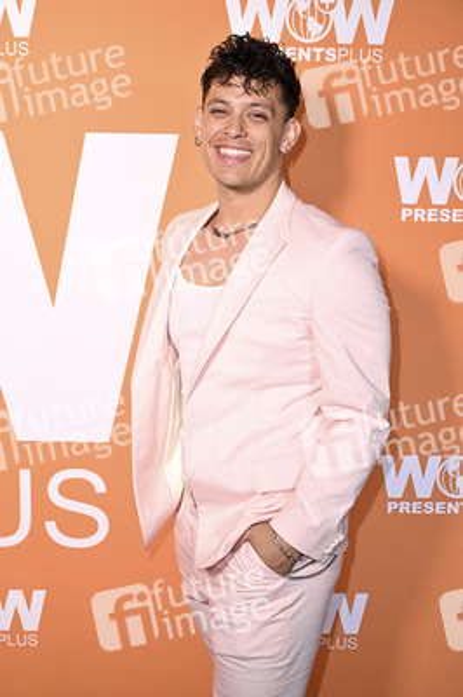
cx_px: 232
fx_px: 1101
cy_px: 348
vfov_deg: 35.1
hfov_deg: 23.7
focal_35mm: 57
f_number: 7.1
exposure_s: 1/200
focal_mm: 57
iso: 1600
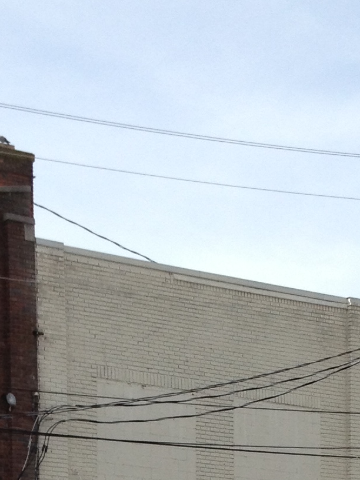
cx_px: 201
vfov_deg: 13.1
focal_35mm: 140
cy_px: 769
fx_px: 1941
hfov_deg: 10.6
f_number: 2.4
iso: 50
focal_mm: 4.28
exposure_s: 1/1314
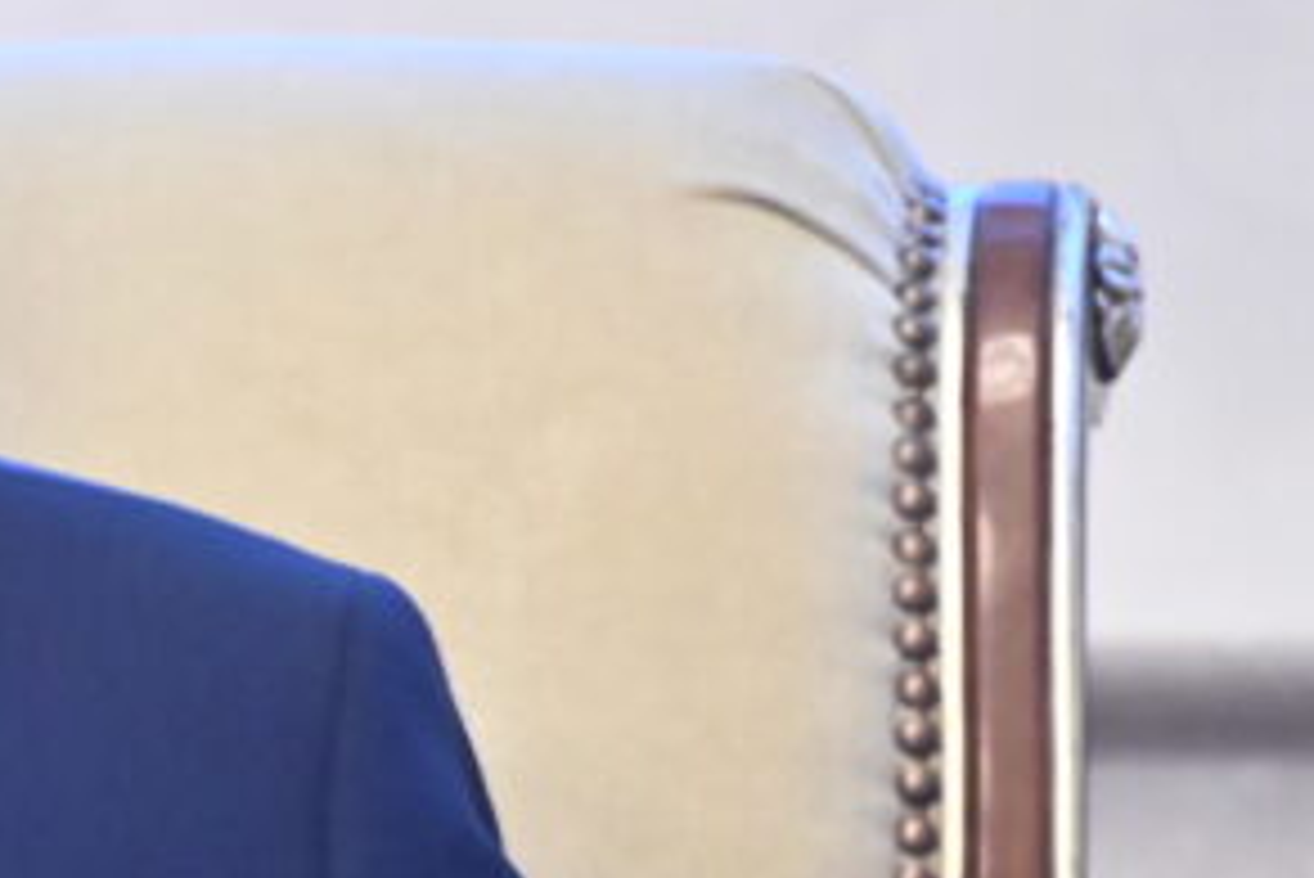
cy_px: 689
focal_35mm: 1402
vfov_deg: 1.0
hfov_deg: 1.5
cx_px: -806
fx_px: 51196
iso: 8000
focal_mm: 400
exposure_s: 1/160
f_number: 11
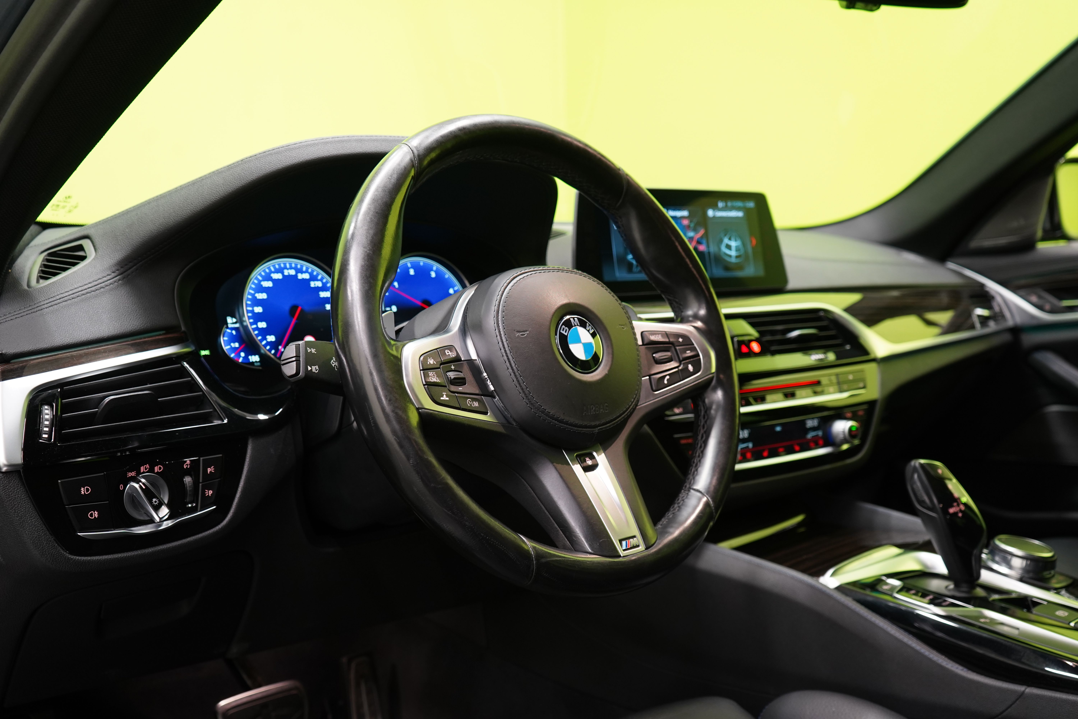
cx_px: 539
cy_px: 360
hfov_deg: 57.2
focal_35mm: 33
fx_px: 988
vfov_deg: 40.0
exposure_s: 1/20
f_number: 5
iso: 1250
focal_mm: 33
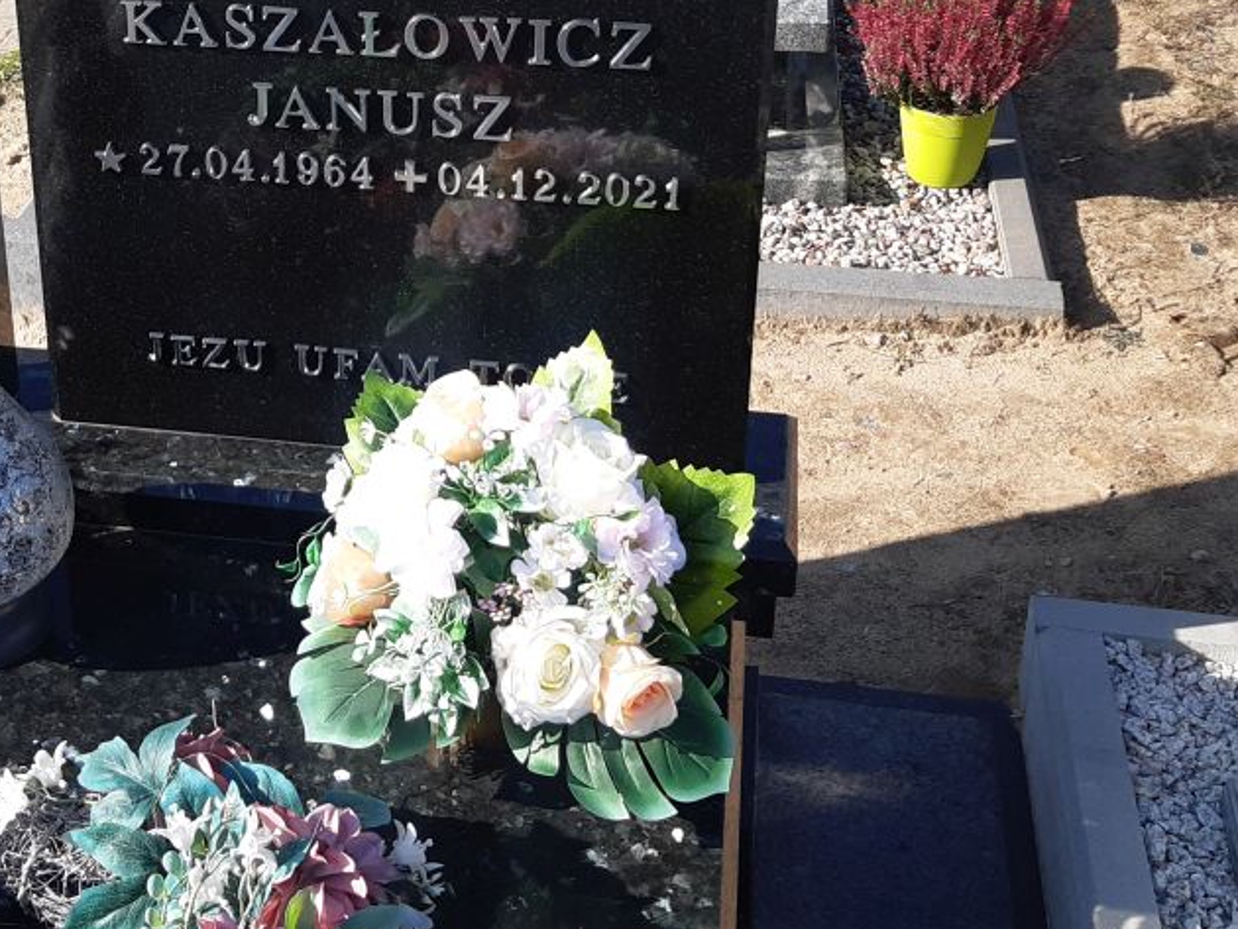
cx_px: 277
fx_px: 2039
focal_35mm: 57
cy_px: 186
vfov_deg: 25.2
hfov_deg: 33.0
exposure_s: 1/1199
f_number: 1.7
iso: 40
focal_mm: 3.92
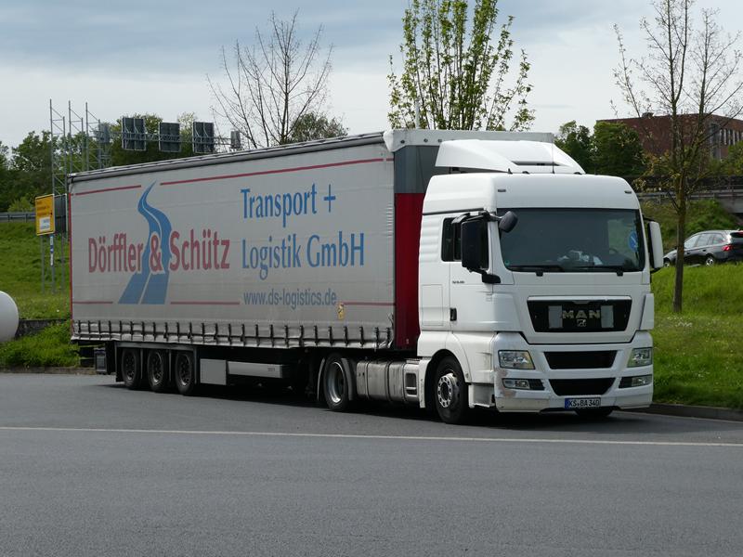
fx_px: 2275
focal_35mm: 106
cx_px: 372
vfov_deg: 14.0
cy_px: 278
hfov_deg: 18.5
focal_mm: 19
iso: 80
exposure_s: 1/500
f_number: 5.1
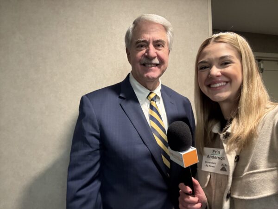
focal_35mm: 23
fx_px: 185
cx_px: 139
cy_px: 104
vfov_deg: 58.9
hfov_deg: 73.9
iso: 400
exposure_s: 1/30
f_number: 1.9
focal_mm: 2.69
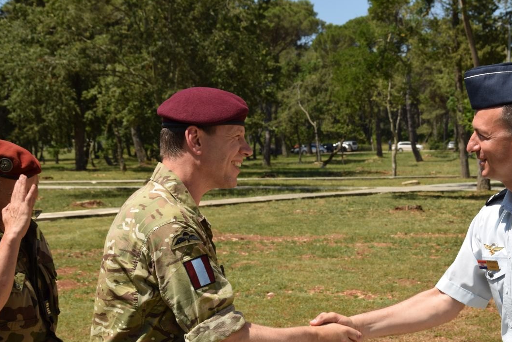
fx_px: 1294
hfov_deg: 22.3
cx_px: 340
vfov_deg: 15.0
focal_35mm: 91
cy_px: 198
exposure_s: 1/320
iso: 100
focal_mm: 40
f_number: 9
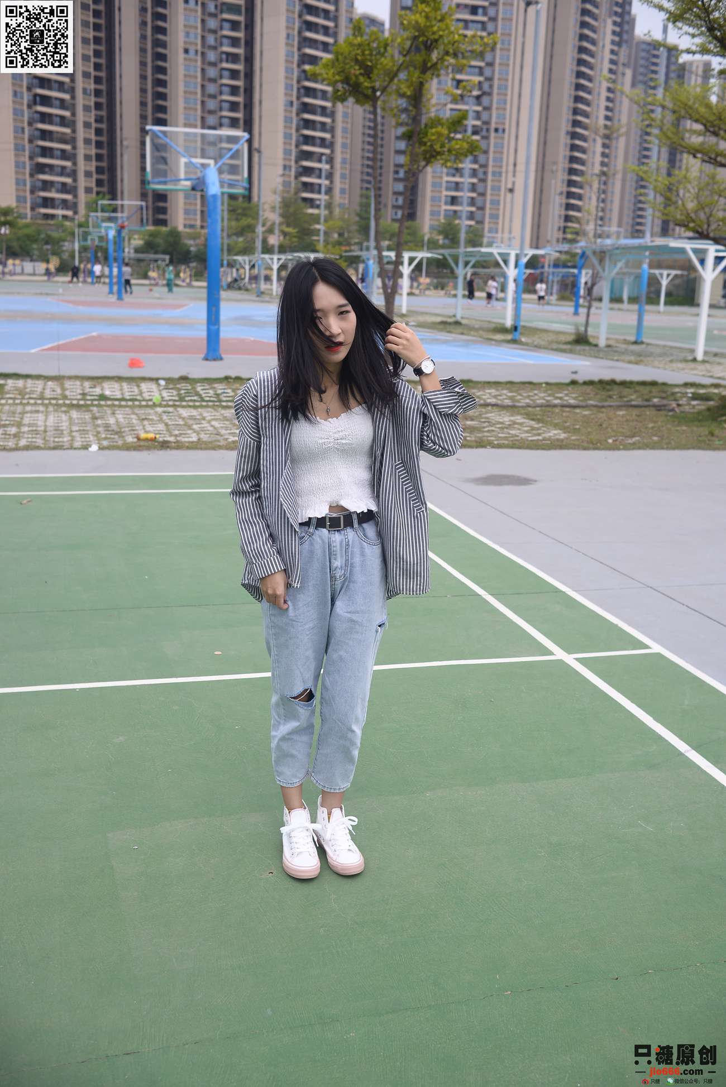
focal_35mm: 35
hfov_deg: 37.9
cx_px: 363
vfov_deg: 54.4
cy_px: 544
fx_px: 1058
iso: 100
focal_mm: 35
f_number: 5.6
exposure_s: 1/640
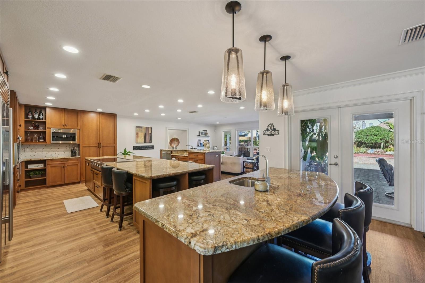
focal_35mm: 14
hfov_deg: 104.3
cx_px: 212
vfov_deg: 81.2
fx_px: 165
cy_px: 142
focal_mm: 14
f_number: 8
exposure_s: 1/20
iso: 400
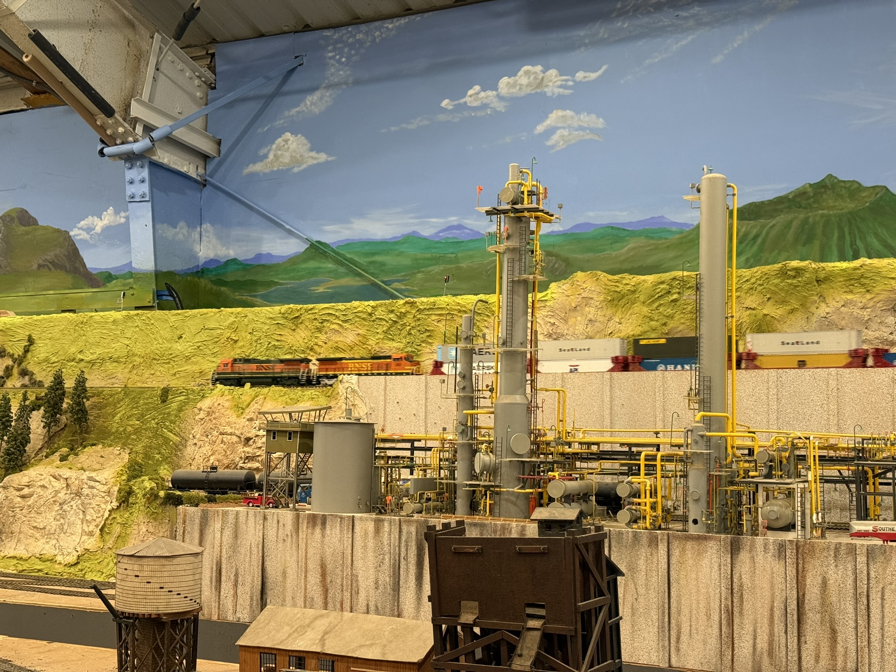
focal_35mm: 48
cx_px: 448
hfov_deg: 39.7
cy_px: 336
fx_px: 1242
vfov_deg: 30.3
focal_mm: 6.76
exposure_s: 1/60
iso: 200
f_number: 1.78
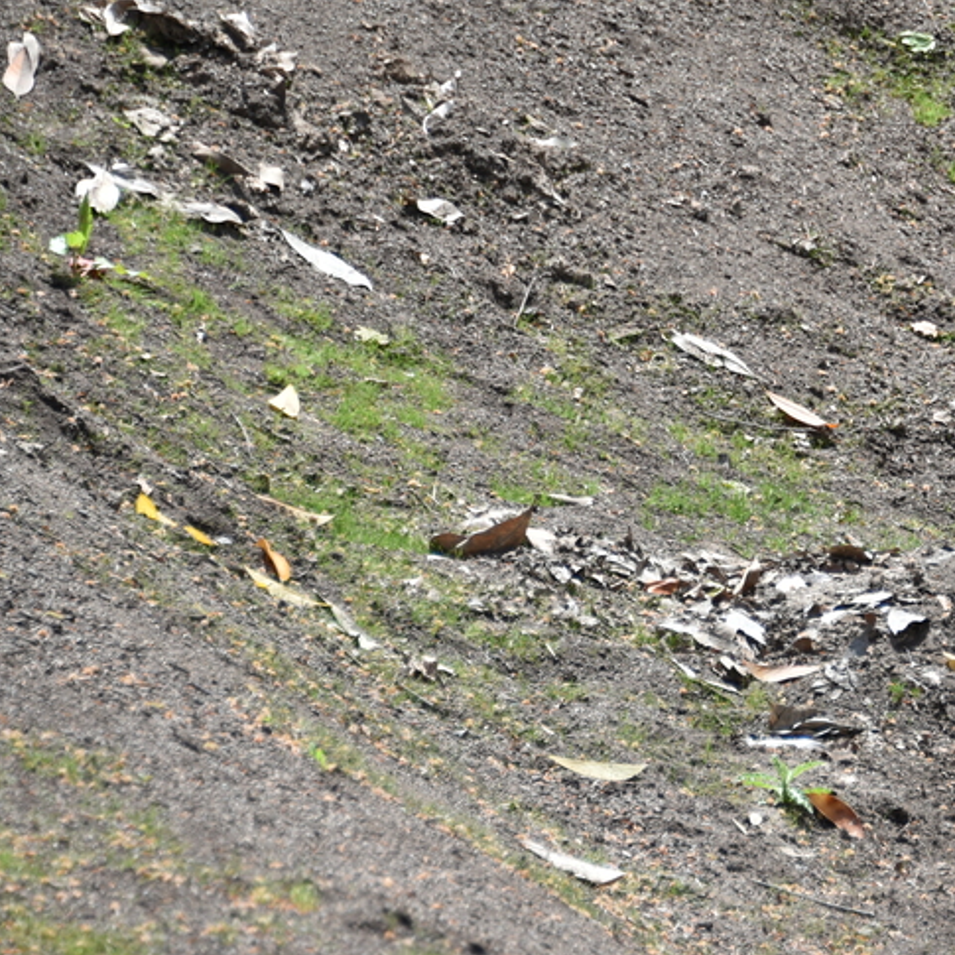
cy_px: 187
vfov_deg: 4.9
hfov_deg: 4.9
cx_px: 1152
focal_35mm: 359
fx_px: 11205
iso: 140
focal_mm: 160
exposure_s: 1/320
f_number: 5.6
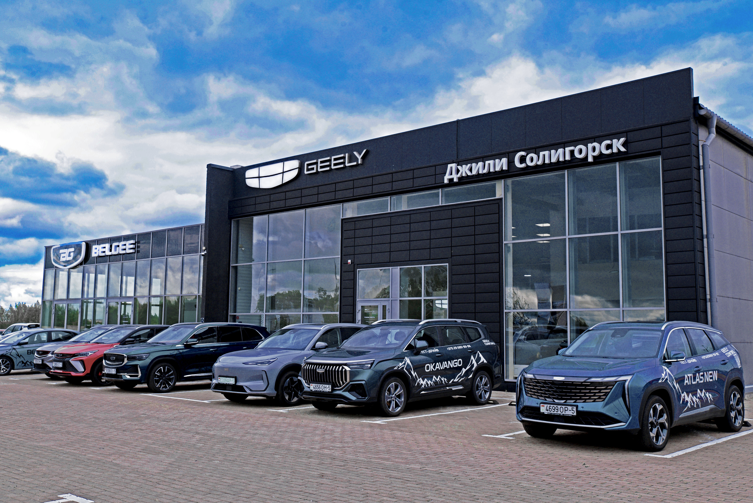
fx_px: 732
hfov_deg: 54.4
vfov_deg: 37.9
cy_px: 252
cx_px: 376
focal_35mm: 35
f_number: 9
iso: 200
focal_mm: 35
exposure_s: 1/250
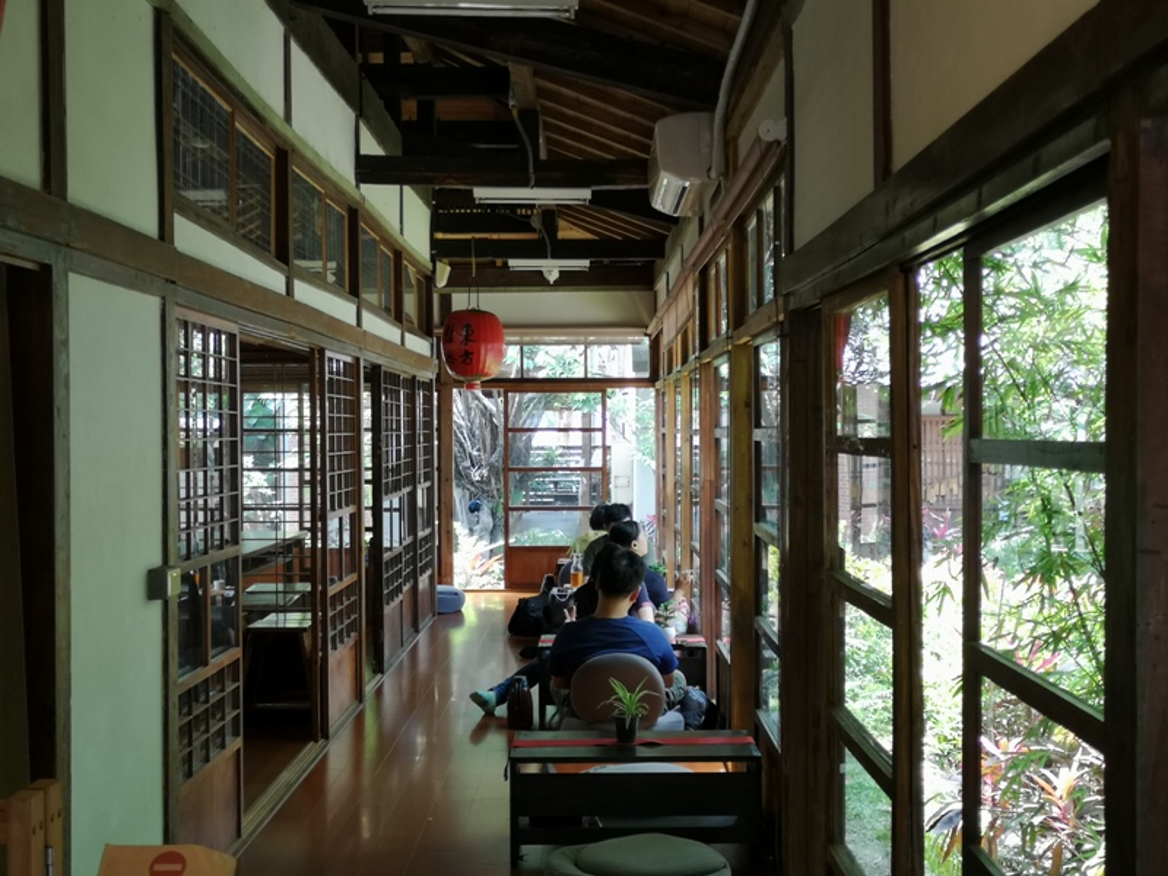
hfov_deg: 40.4
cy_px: 438
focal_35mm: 47
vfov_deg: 30.9
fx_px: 1586
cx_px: 584
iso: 80
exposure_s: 1/60
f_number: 1.8
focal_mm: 3.95
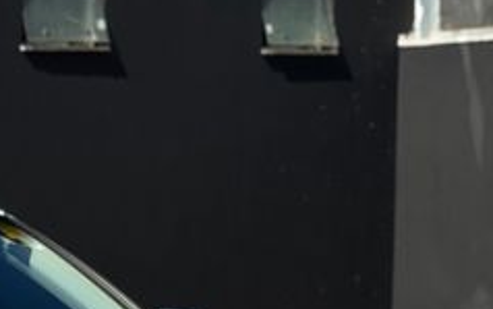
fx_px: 2325
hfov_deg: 11.9
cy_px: 587
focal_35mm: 173
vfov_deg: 7.3
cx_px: -93
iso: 64
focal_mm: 6.76
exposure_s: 1/7937
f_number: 1.78
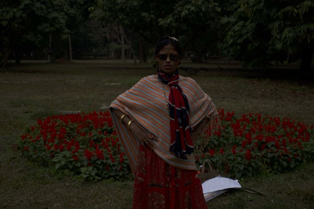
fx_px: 436
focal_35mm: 50
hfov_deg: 39.6
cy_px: 104
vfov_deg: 27.0
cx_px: 157
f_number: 11
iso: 50
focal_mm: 50
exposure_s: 1/160
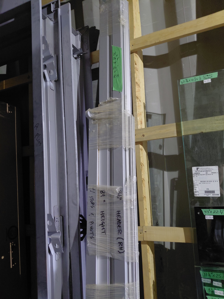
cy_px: 150
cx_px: 112
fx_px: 216
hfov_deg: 54.9
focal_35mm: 25
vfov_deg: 69.4
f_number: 1.8
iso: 250
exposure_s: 1/24
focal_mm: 4.69
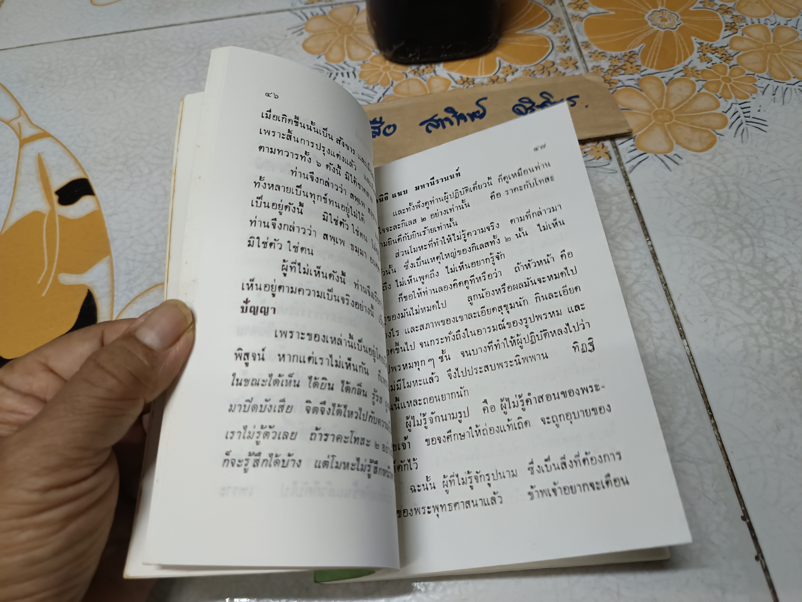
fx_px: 556
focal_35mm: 24
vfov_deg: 56.8
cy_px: 301
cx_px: 401
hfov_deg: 71.6
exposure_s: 1/50
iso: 1083
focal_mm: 5.31
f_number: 1.7
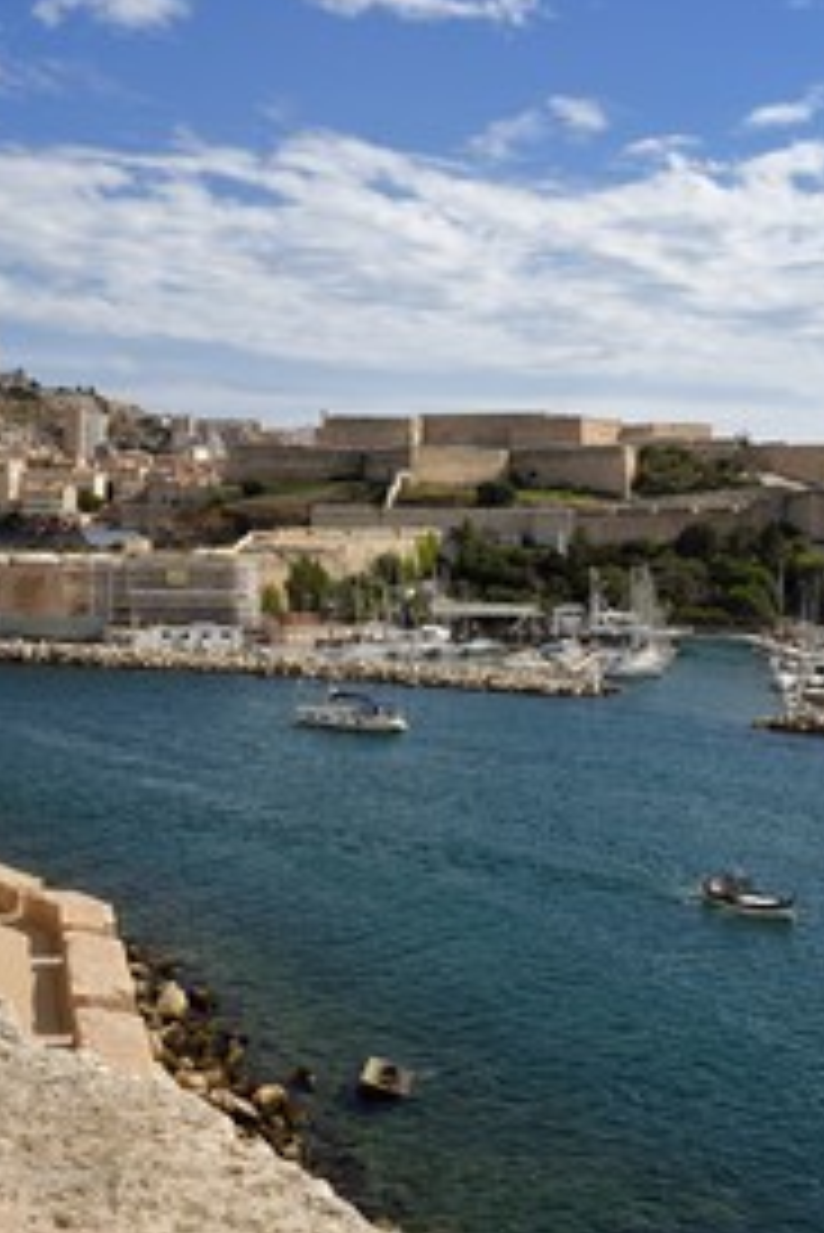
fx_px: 1680
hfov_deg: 27.3
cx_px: 257
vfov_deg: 40.3
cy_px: 608
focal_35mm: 49
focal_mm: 32
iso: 200
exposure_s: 1/320
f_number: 16
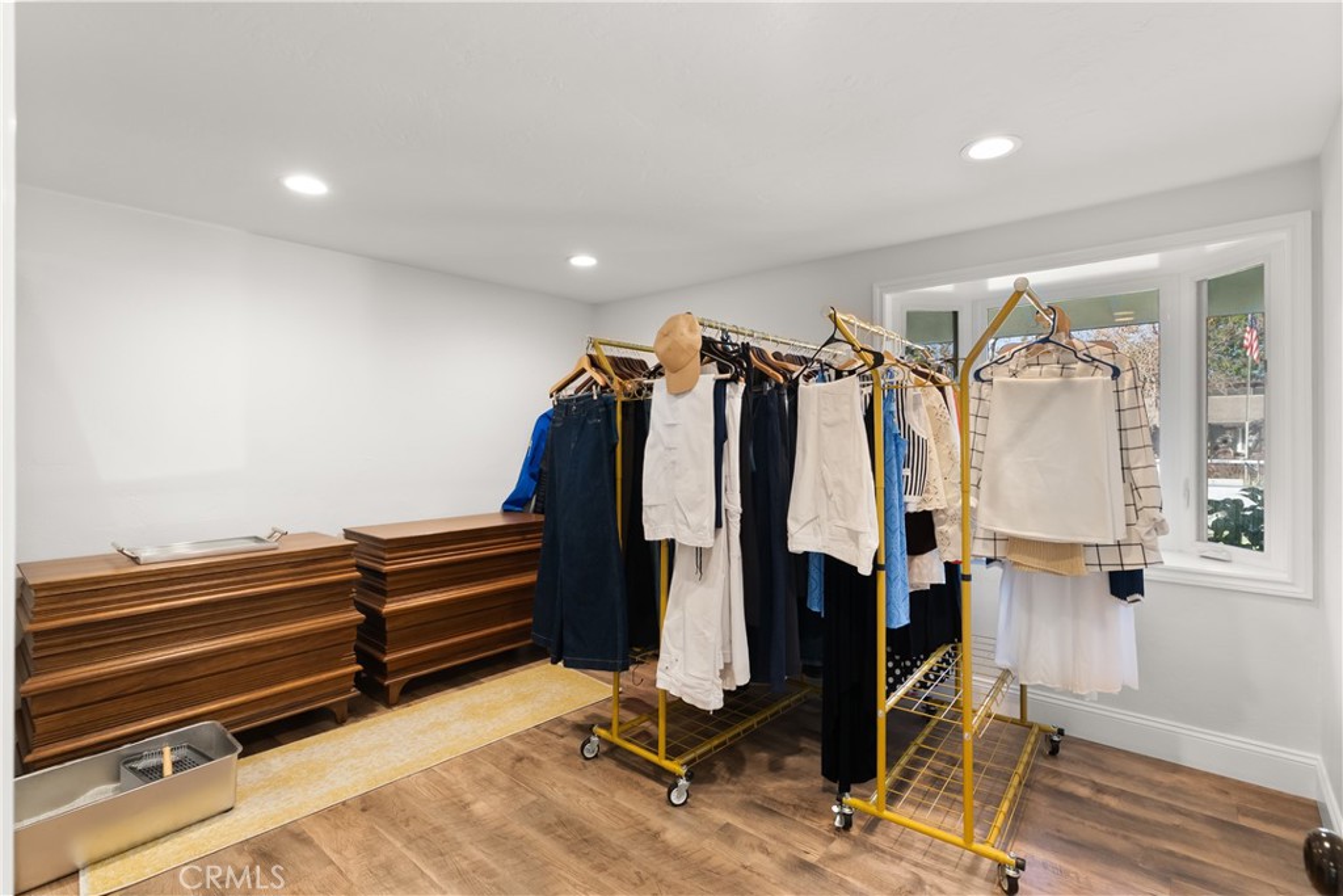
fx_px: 597
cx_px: 672
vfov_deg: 73.8
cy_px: 448
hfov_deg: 96.7
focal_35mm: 16
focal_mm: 16
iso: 640
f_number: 9
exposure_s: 1/4
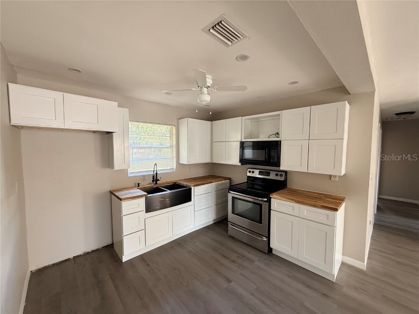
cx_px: 210
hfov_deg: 102.1
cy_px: 157
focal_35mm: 14
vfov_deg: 85.7
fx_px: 169
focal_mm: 2.22
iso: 250
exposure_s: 1/99
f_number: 2.2
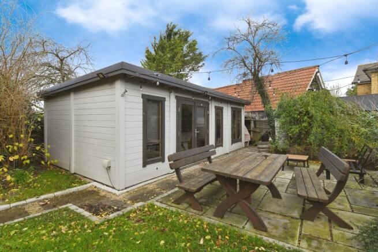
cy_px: 126
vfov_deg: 70.5
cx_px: 189
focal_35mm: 17
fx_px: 179
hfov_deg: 93.3
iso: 800
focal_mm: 17
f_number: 8
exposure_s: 1/500
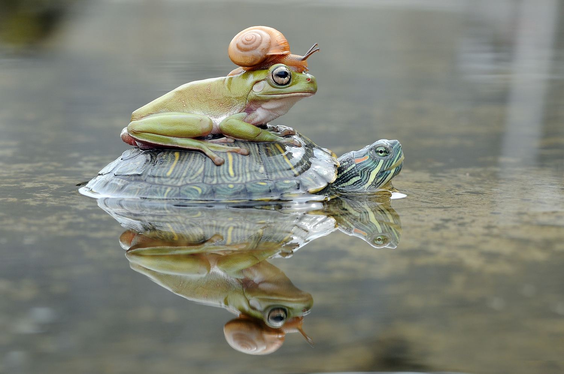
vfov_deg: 8.7
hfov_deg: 13.1
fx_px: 2464
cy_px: 187
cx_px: 282
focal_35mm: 158
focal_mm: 105
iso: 200
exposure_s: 1/100
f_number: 8
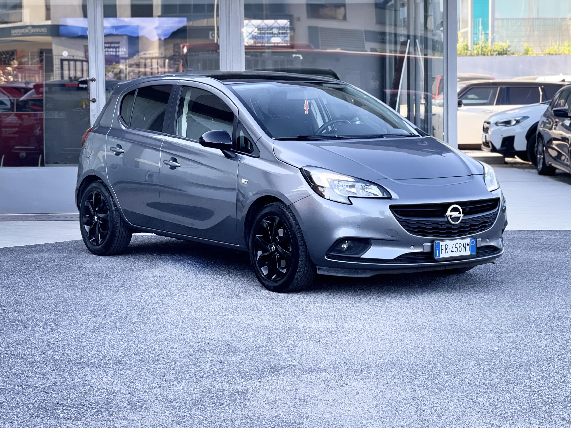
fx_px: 1270
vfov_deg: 19.1
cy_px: 197
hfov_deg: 25.3
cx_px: 299
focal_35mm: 77
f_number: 2.2
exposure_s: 1/121
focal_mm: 7.5
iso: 40
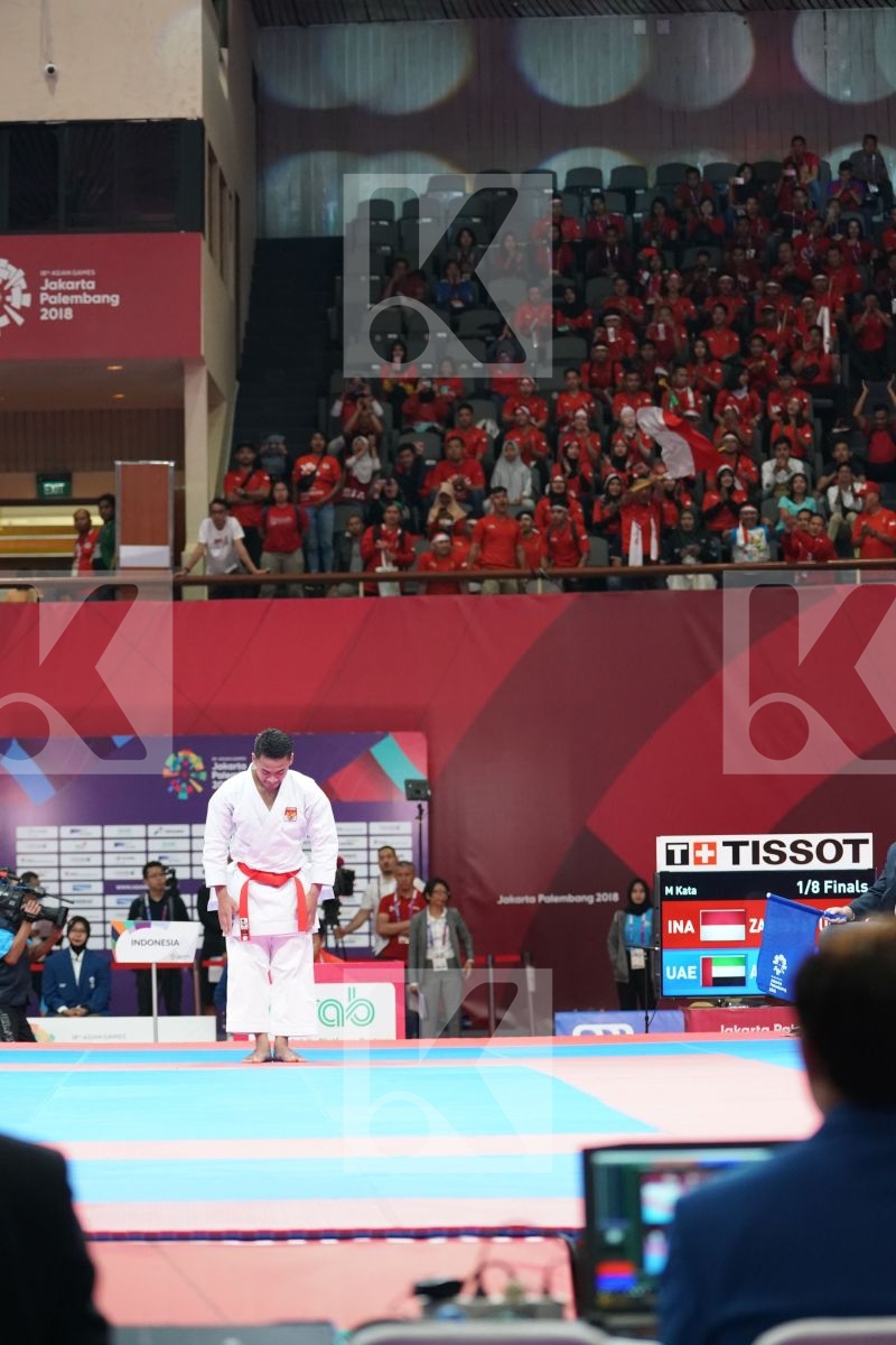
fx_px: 4181
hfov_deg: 12.2
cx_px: 448
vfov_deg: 18.3
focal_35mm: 112
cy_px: 672
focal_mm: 112
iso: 5000
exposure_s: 1/500
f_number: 4
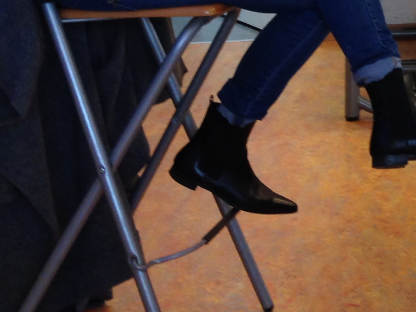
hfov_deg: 15.6
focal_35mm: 116
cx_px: 622
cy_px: -177
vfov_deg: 12.1
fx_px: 1393
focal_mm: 4.12
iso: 50
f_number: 2.4
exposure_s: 1/20
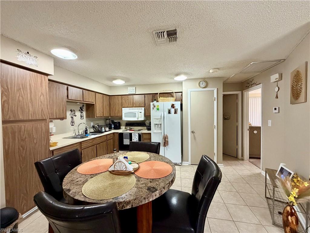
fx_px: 125
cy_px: 116
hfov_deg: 102.1
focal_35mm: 14
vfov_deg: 85.7
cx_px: 155
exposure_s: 1/60
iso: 500
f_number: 2.2
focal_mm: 2.22
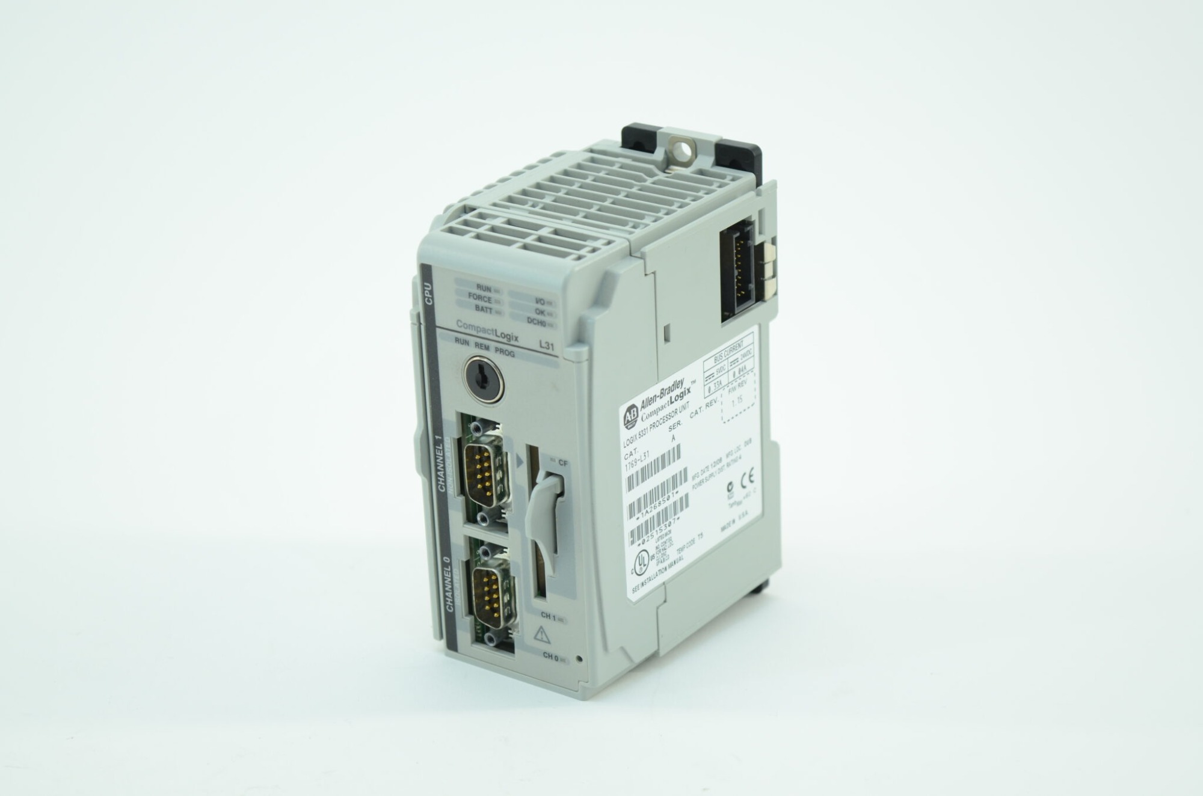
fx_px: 2751
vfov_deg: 16.5
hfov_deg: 24.7
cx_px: 602
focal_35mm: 82
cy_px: 398
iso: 320
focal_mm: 55
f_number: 5.6
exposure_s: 1/60
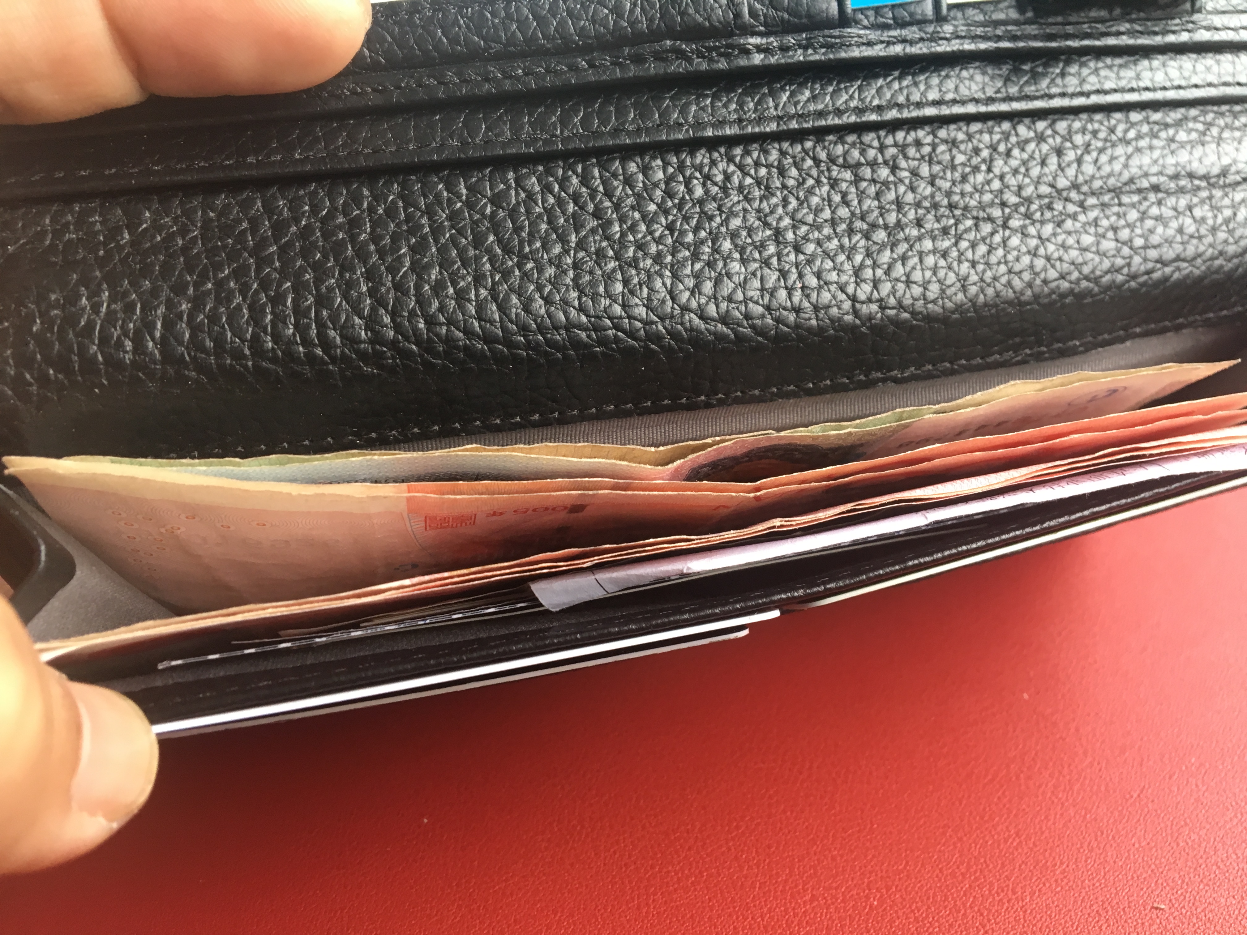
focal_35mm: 29
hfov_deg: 61.7
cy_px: 468
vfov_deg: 48.2
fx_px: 1045
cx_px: 624
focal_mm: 4.15
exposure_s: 1/33
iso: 50
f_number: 2.2
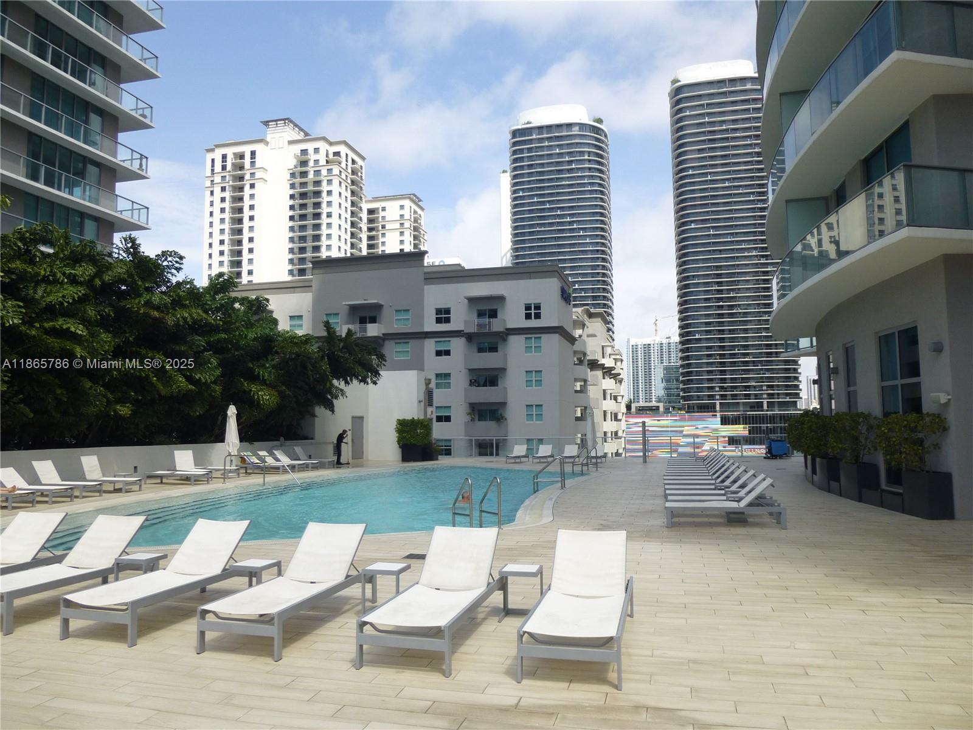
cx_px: 486
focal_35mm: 25
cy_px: 365
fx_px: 703
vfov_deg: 54.9
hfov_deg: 69.4
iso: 100
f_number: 9
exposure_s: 1/160
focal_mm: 4.5
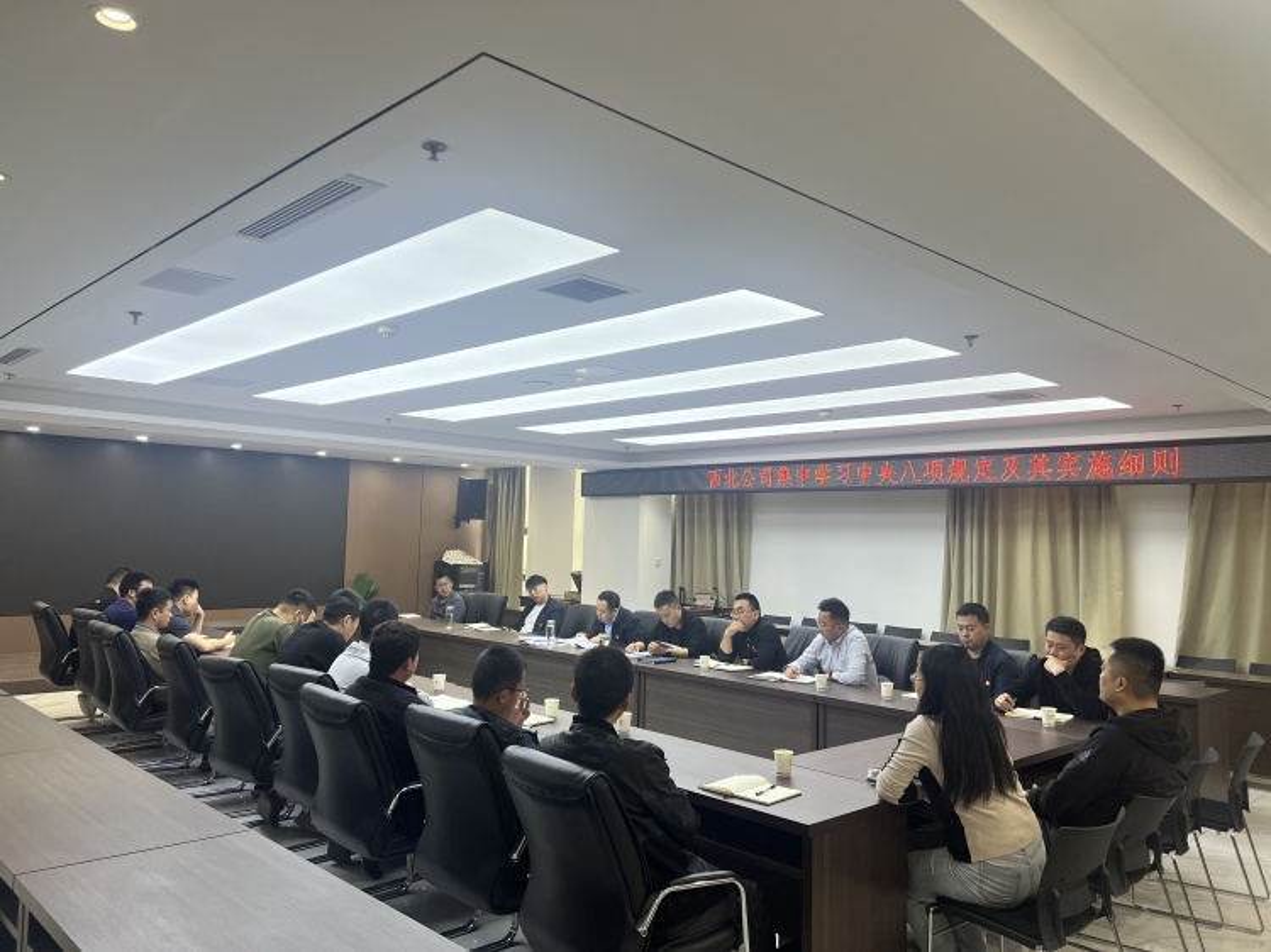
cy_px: 476
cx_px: 636
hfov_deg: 67.3
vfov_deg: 53.0
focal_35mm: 26
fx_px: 954
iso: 100
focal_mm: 5.7
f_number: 1.5
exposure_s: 1/120
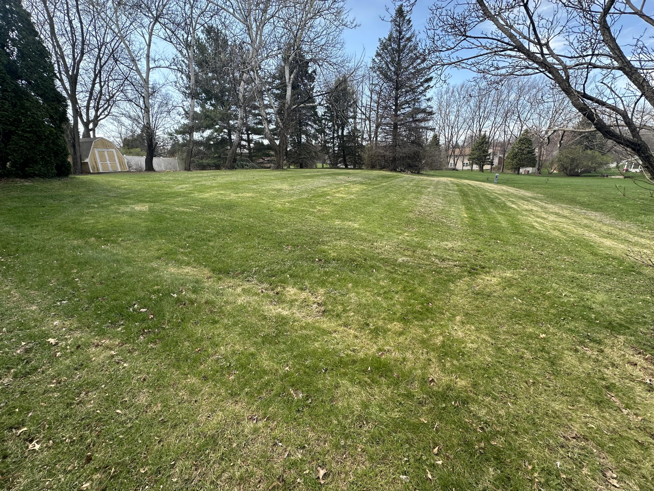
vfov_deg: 85.7
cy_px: 246
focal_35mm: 14
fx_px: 265
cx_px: 327
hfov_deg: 102.1
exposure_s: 1/348
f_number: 2.2
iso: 40
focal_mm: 2.22
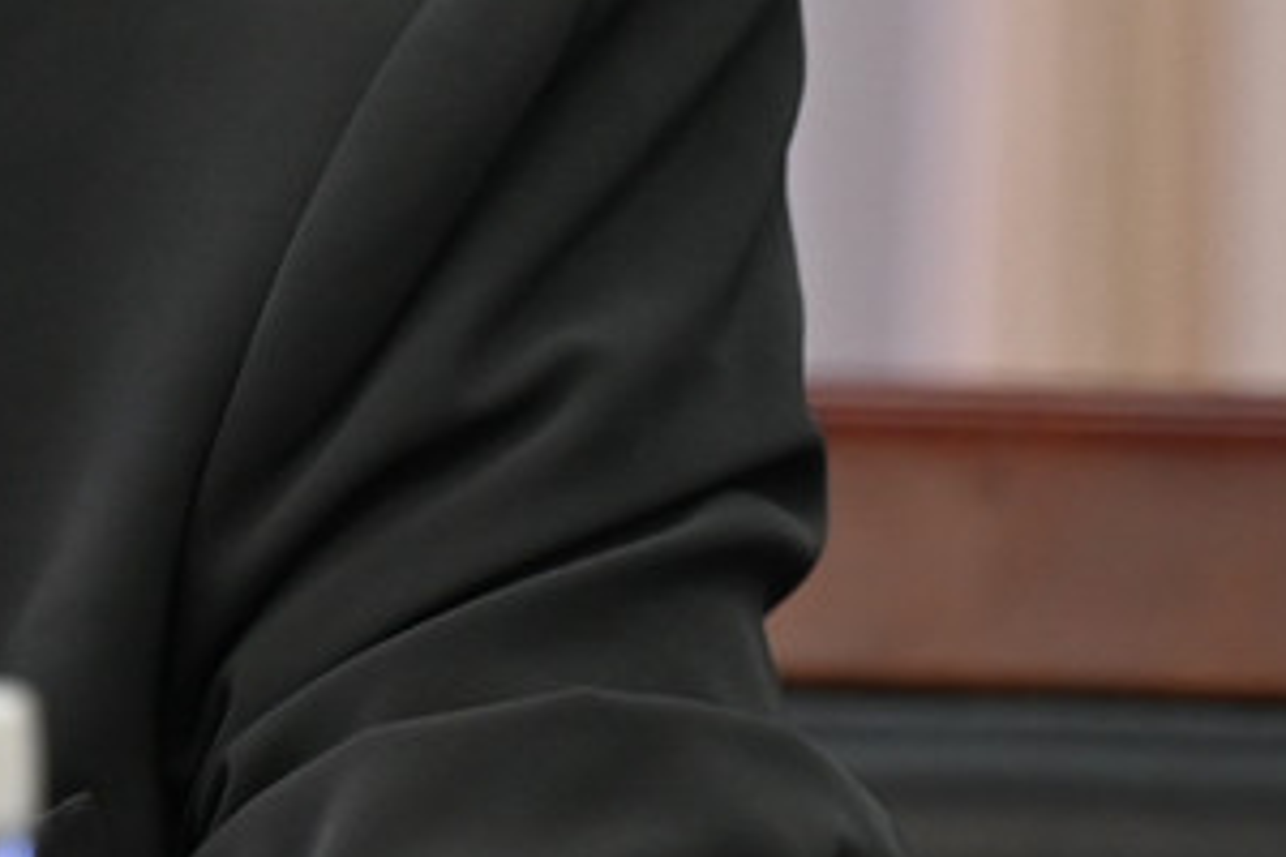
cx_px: -814
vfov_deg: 1.6
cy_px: -227
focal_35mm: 880
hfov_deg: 2.3
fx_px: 31433
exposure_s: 1/250
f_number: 2.8
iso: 1000
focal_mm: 165
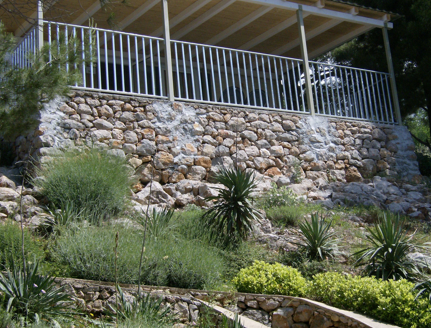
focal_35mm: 67
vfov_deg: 22.1
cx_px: 239
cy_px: 134
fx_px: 838
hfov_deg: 28.8
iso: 100
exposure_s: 1/308
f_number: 5.6
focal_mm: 9.3
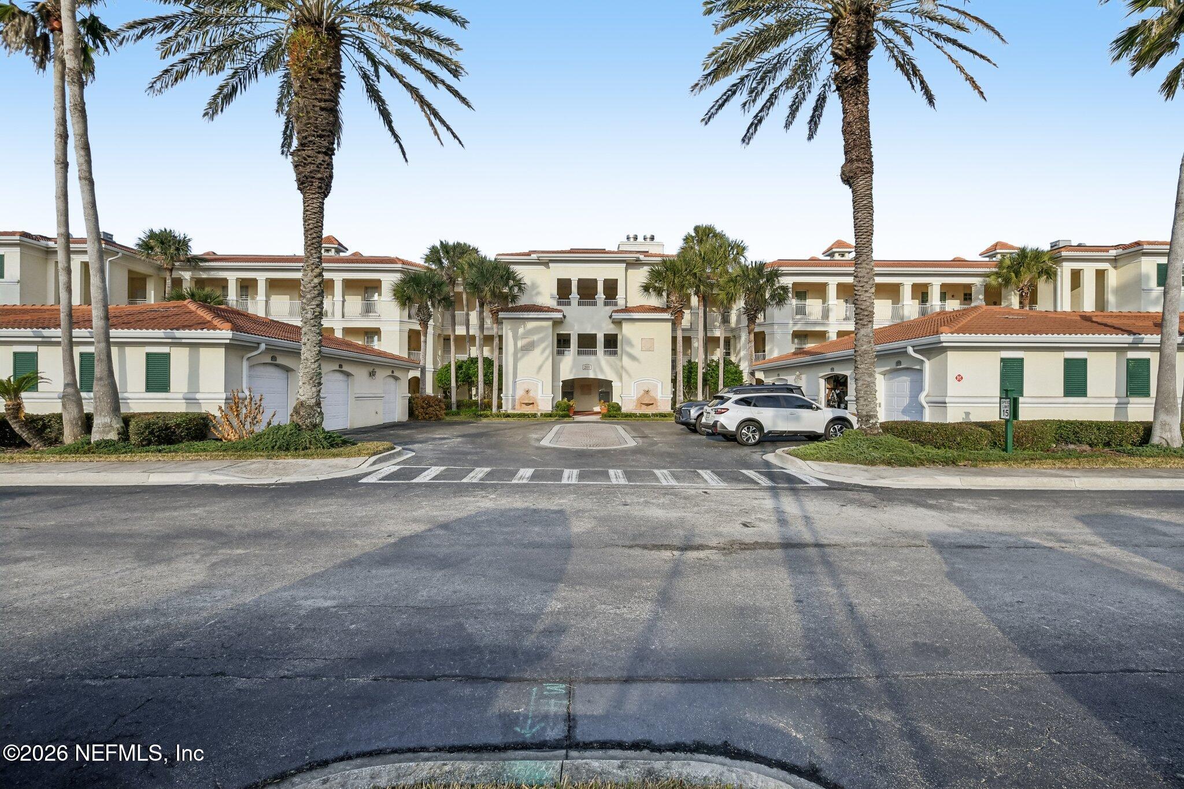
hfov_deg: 100.4
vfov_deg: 77.3
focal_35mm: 15
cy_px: 394
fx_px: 493
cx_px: 592
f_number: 8
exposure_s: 1/800
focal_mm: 10
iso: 400
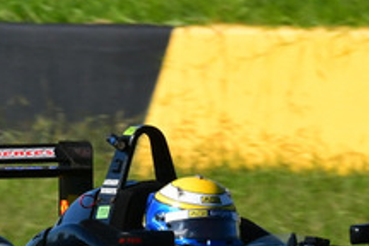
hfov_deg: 1.1
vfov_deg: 0.7
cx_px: 171
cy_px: 157
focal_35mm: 1947
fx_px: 19955
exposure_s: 1/640
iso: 500
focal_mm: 350
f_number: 13
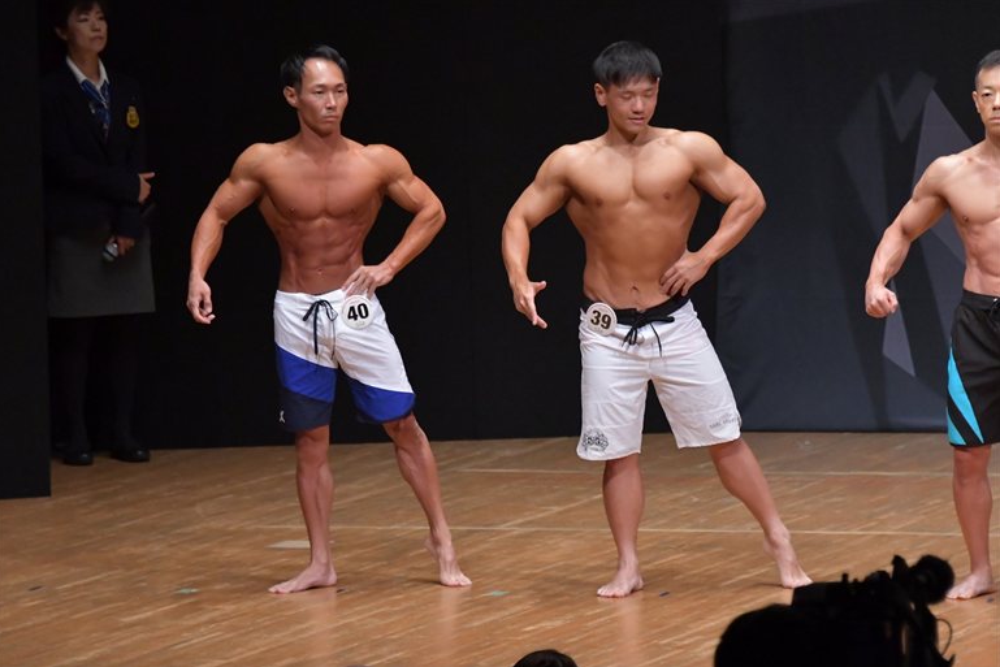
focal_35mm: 287
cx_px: 497
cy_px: 334
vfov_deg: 4.8
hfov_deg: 7.2
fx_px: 7973
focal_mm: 190
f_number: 5.6
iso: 6400
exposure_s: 1/400
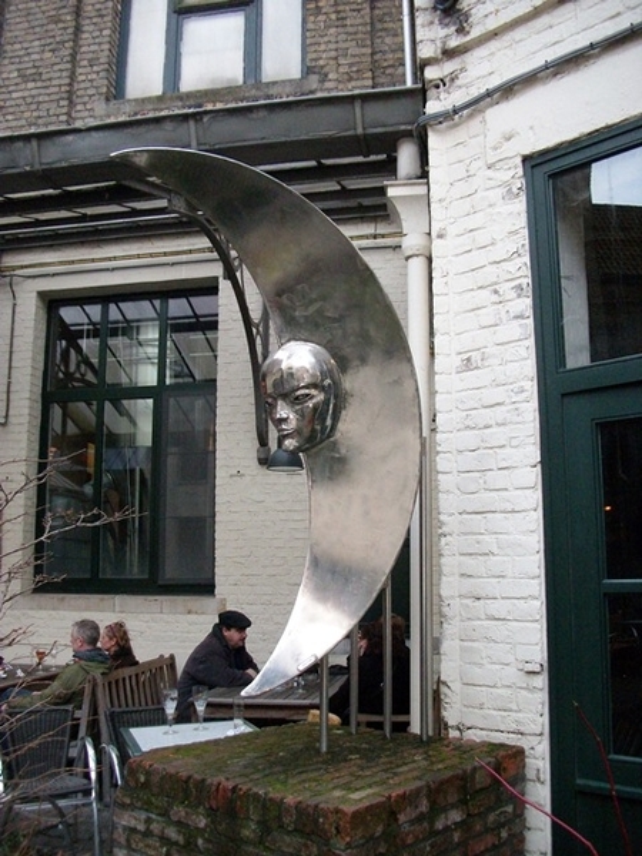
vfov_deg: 56.8
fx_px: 791
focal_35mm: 32
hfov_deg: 44.2
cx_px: 321
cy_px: 428
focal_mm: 5.7
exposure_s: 1/60
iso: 283
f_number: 2.9
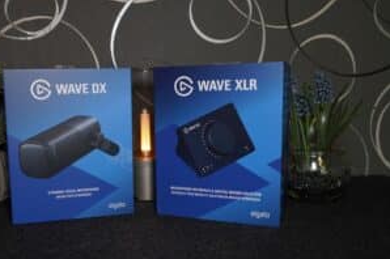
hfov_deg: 50.0
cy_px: 148
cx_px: 136
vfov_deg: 34.9
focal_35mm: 38
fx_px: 411
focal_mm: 29
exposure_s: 1/30
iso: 400
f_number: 5.6
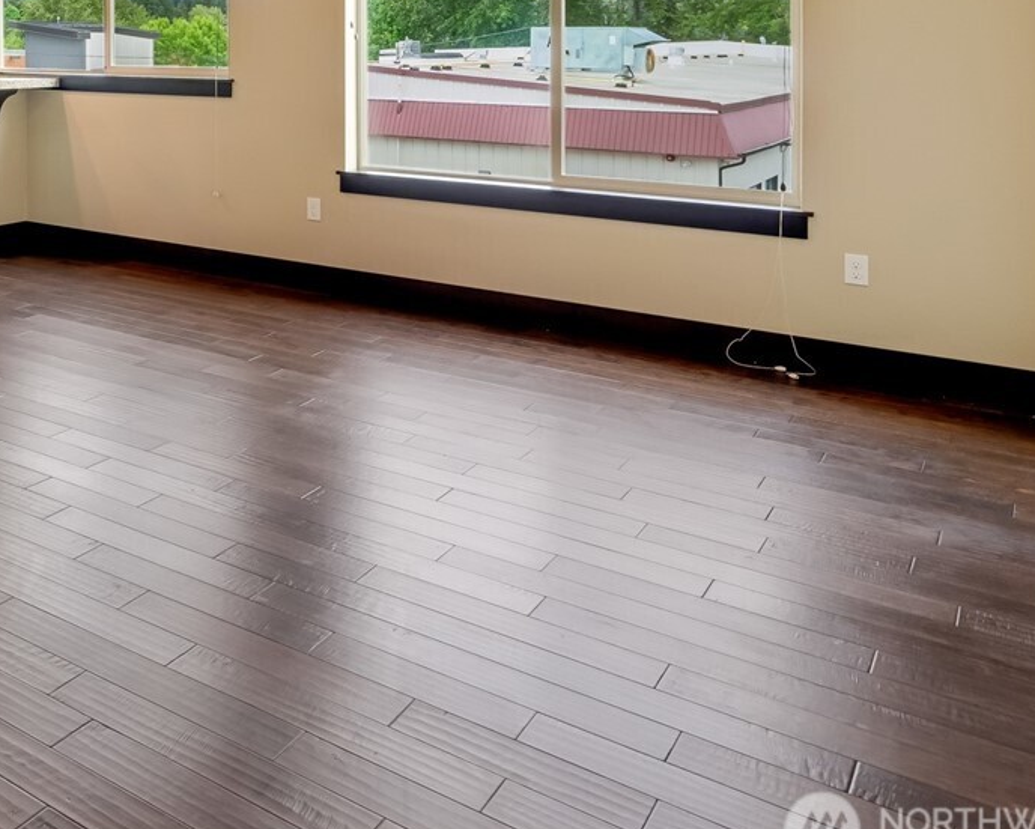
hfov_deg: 39.3
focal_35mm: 37
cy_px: 38
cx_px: -126
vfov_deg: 36.8
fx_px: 1134
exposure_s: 1/160
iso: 400
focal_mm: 16
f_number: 9
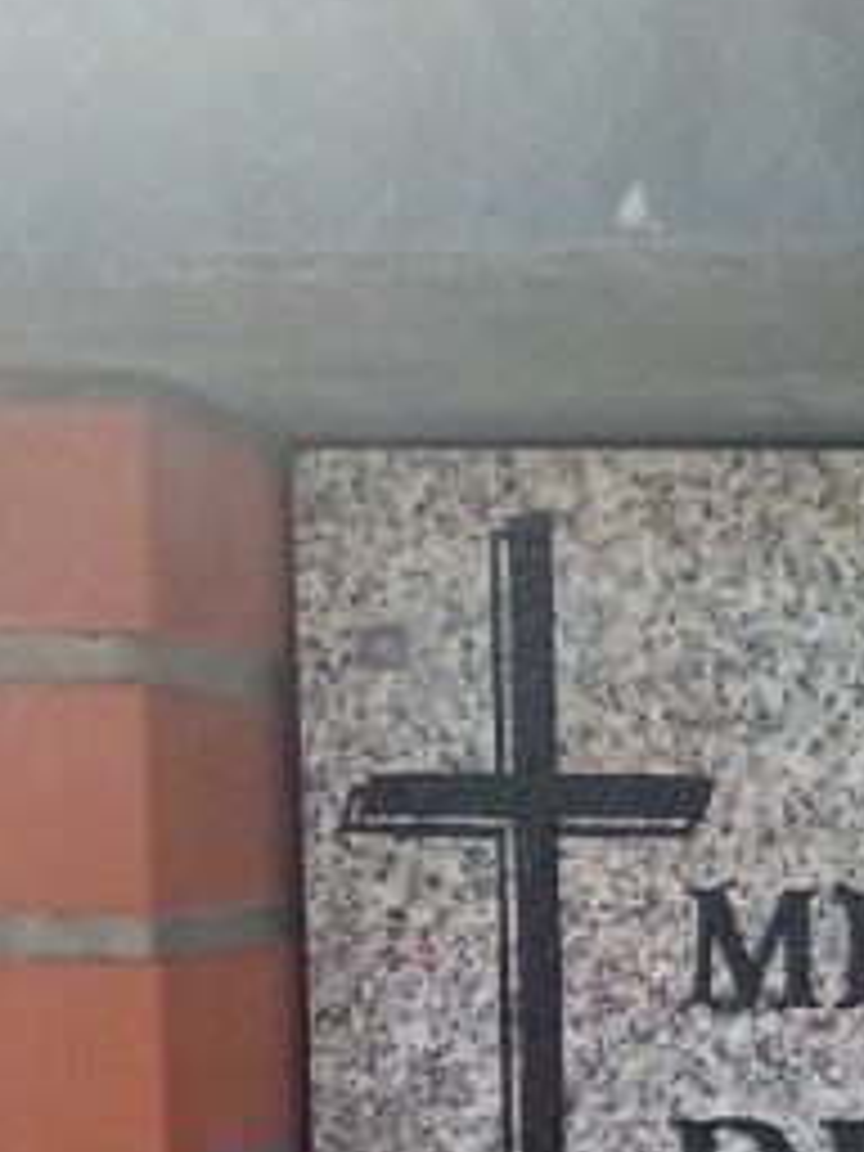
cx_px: 963
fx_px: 2163
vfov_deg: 28.2
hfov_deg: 21.4
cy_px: 1116
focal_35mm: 65
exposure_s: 1/677
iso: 108
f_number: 1.8
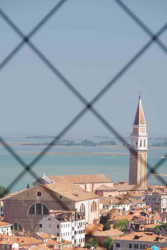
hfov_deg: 6.8
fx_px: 1398
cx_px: 79
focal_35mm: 201
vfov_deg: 10.2
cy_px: 176
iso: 200
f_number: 9
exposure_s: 1/125
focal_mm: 92.5
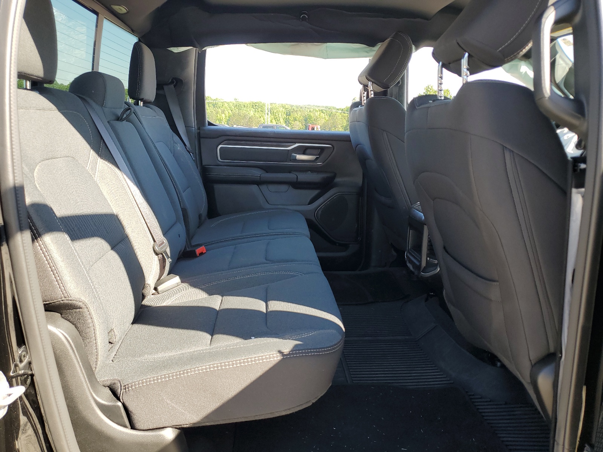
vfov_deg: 53.1
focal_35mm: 26
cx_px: 302
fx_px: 453
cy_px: 226
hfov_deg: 67.3
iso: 50
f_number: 1.5
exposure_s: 1/303
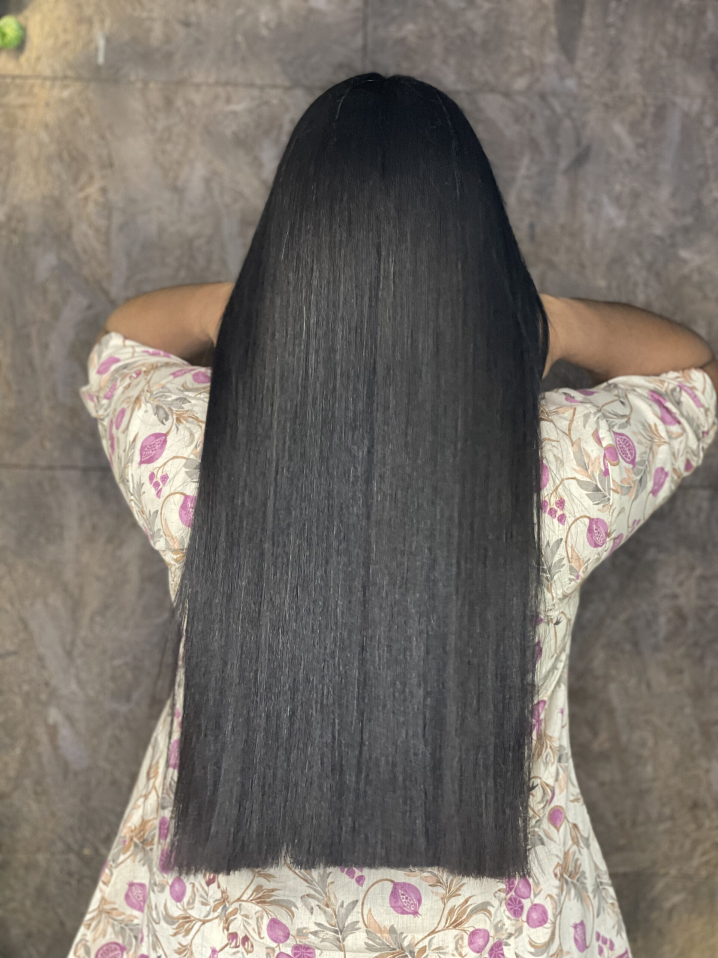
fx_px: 1770
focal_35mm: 64
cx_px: 359
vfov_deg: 30.3
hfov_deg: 22.9
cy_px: 479
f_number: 2.2
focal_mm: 7.5
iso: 320
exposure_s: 1/35
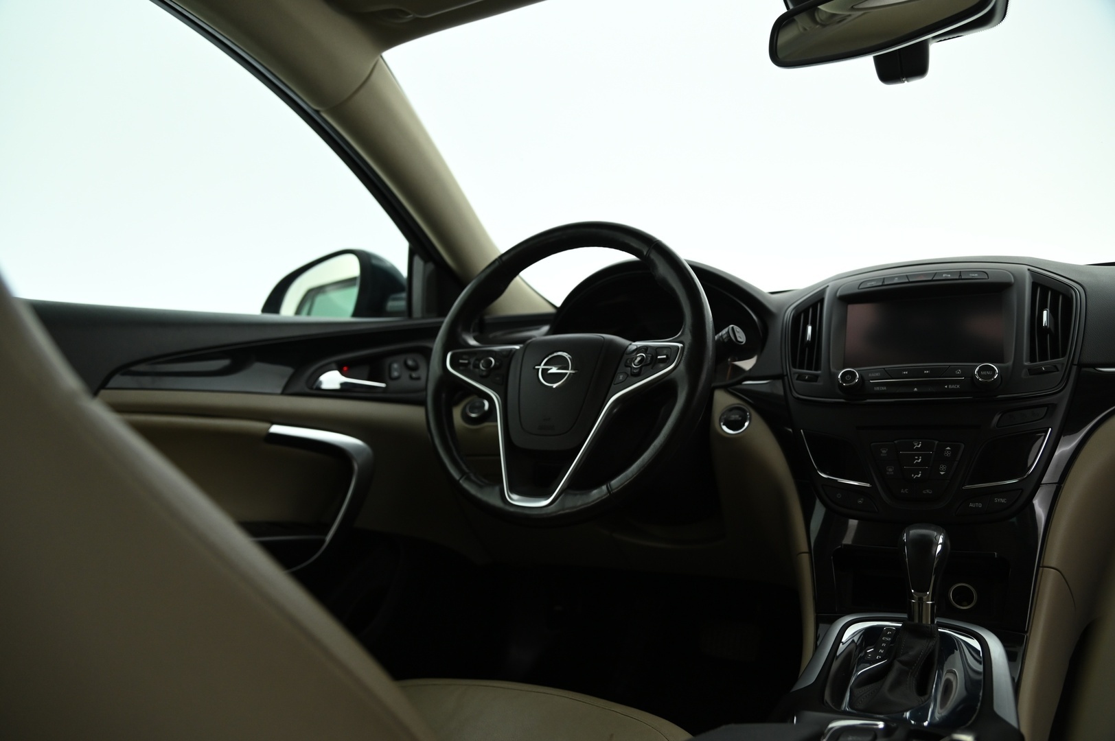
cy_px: 370
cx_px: 558
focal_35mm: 27
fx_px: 836
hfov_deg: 67.4
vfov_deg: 47.9
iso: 1250
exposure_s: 1/20
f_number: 4
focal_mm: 27
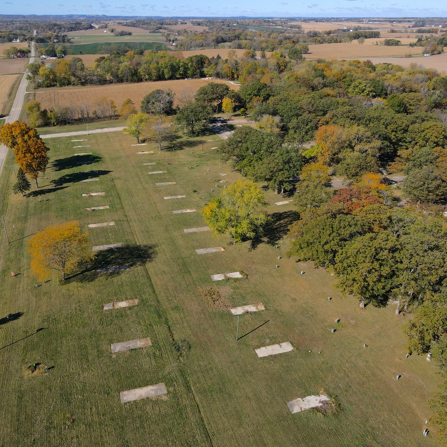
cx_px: 201
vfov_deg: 55.6
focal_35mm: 29
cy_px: 228
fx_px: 424
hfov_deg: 55.5
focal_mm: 4.5
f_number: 2.8
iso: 100
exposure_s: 1/640
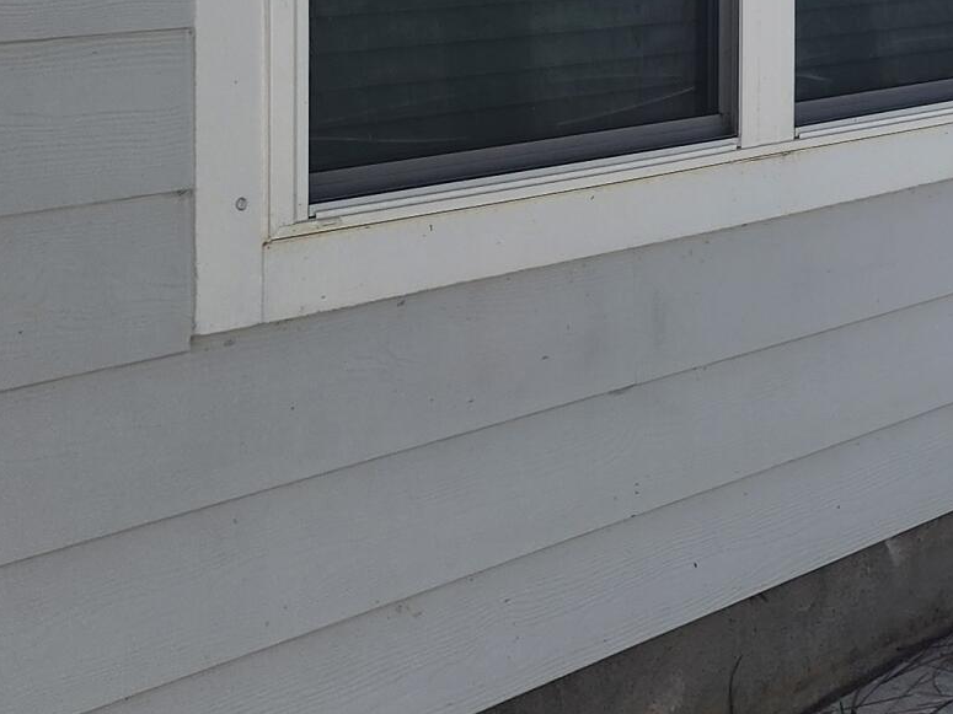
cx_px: 1268
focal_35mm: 89
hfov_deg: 20.0
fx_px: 2450
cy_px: -163
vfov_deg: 15.9
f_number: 1.8
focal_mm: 6.4
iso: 12
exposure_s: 1/1864
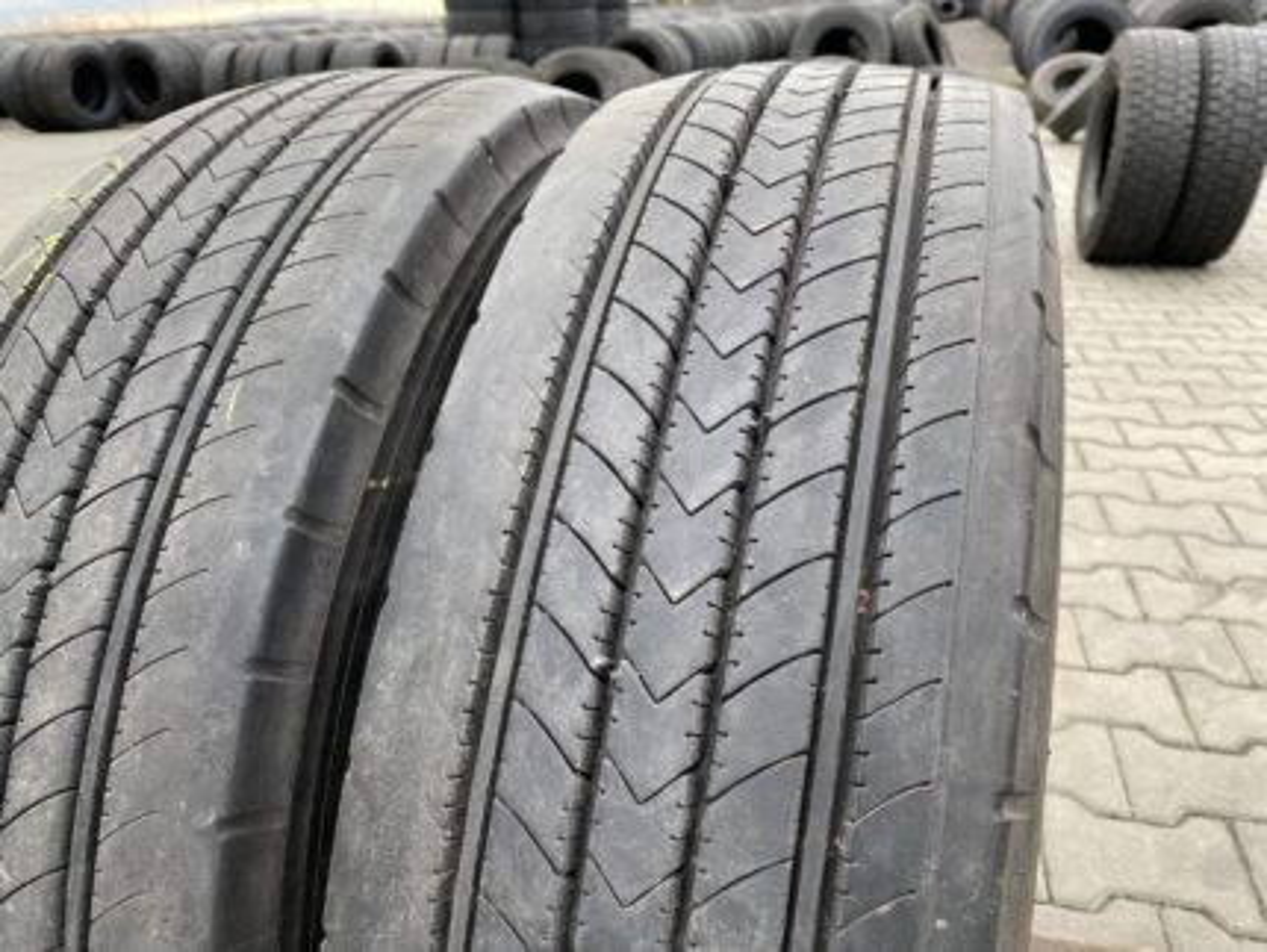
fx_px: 952
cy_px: 476
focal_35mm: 26
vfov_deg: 53.1
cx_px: 634
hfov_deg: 67.3
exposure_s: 1/122
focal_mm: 4.25
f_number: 1.8
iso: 50
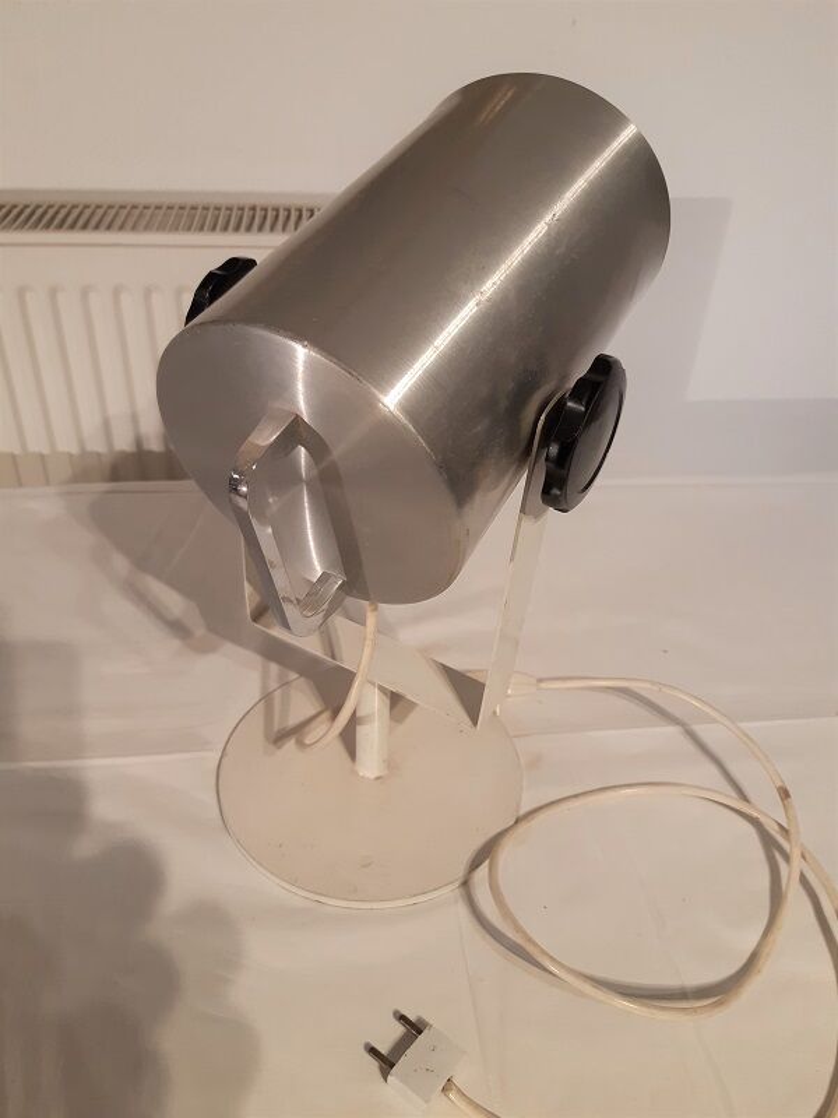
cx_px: 419
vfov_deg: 67.3
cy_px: 559
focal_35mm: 26
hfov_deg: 53.1
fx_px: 839
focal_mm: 3.93
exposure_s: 1/50
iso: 80
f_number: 1.7
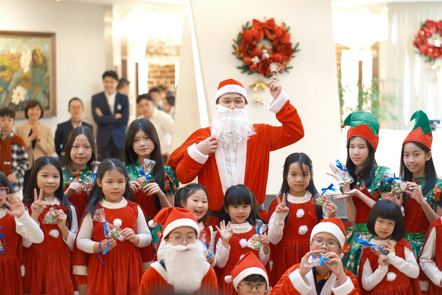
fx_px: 1031
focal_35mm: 84
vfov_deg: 16.3
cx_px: 221
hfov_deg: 24.2
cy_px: 148
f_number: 1.6
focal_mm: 56
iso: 1000
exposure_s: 1/80
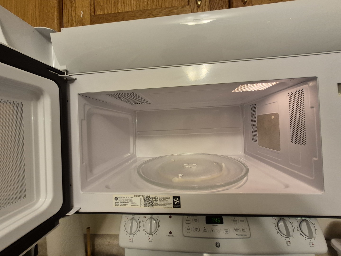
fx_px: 128
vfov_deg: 89.9
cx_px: 170
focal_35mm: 13
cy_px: 128
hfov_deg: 106.2
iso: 200
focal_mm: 1.74
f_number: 2.2
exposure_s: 1/60
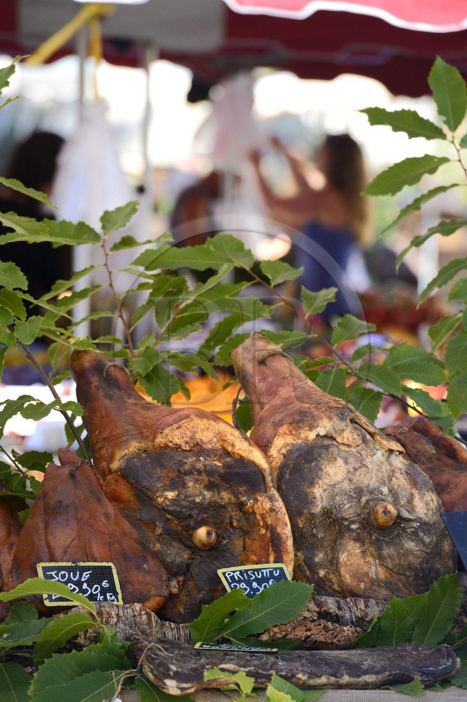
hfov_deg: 6.9
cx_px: 234
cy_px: 351
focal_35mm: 200
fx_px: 3896
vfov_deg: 10.3
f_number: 5.6
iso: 200
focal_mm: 200
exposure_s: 1/160
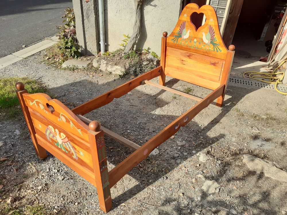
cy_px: 108
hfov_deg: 65.3
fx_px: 224
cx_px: 144
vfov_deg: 51.4
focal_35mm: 27
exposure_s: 1/624
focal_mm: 3.6
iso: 40
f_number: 1.9
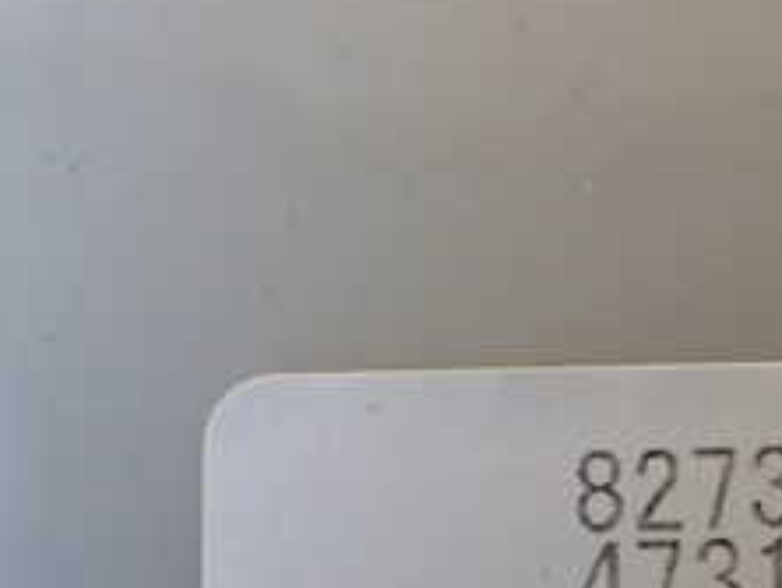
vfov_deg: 17.7
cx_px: 803
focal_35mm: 81
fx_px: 1832
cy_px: 627
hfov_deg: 23.0
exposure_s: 1/125
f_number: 2.3
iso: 320
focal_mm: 5.4
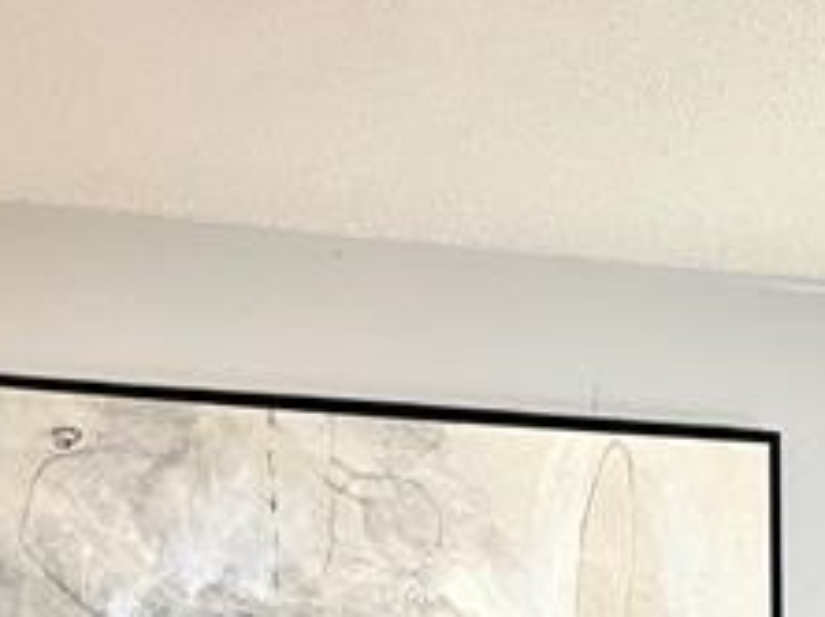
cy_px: 1108
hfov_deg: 16.4
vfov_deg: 11.4
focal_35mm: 120
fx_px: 2857
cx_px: 372
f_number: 1.8
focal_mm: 4.25
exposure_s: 1/60
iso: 320
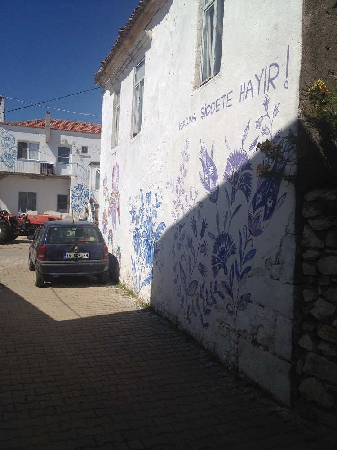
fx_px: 454
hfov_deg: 40.7
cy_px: 225
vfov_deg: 52.6
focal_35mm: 35
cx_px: 168
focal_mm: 4.28
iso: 50
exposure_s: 1/3953
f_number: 2.4
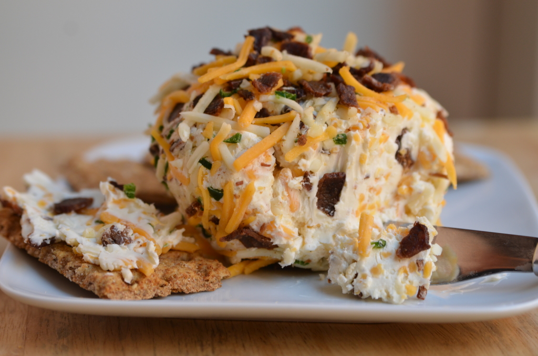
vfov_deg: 12.1
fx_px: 1678
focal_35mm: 112
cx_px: 269
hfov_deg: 18.2
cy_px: 178
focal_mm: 75
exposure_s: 1/320
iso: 400
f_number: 4.5
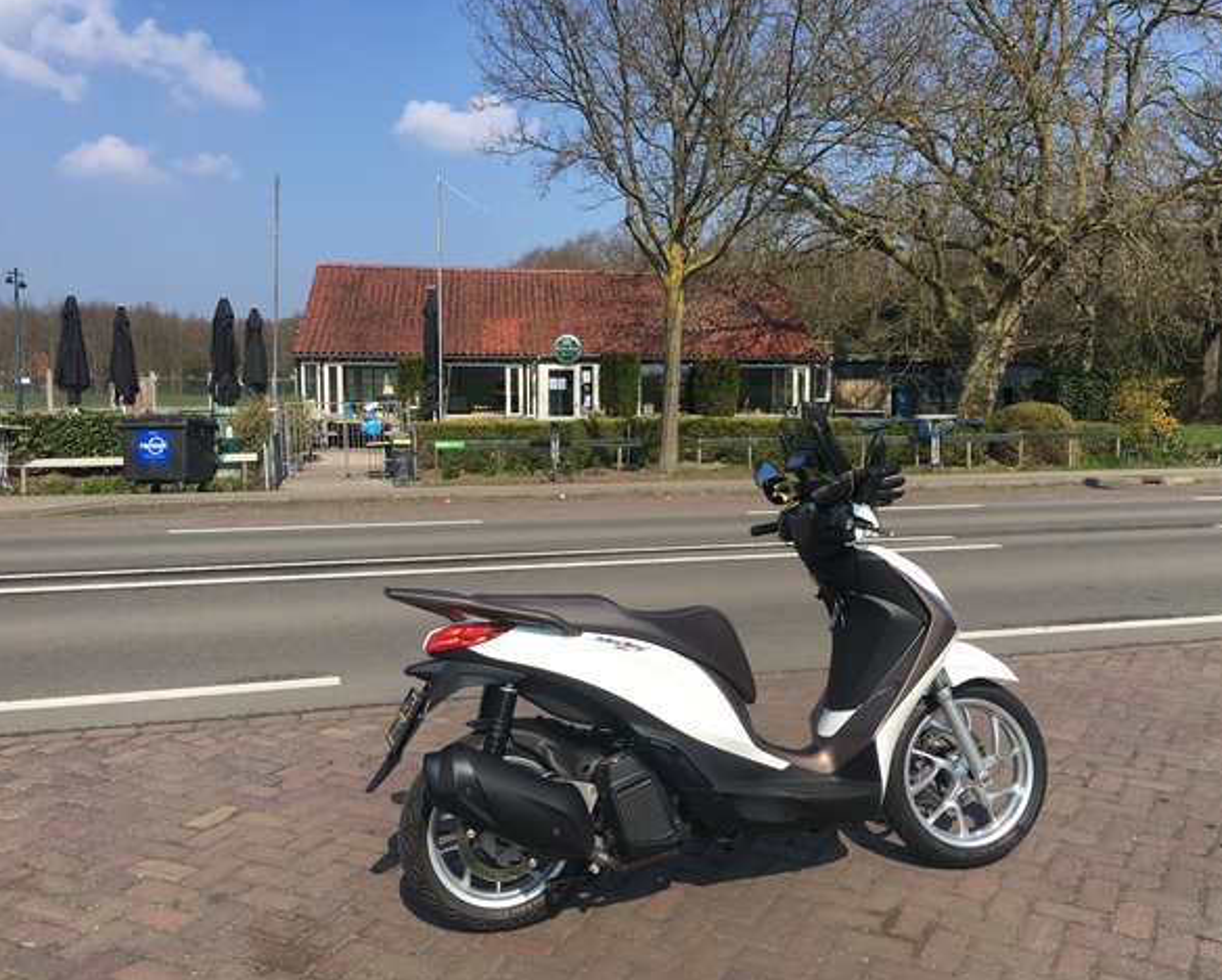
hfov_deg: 57.1
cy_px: 486
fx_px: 1122
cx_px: 651
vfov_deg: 47.2
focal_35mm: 31
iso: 25
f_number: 2.2
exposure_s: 1/1538
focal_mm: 4.15
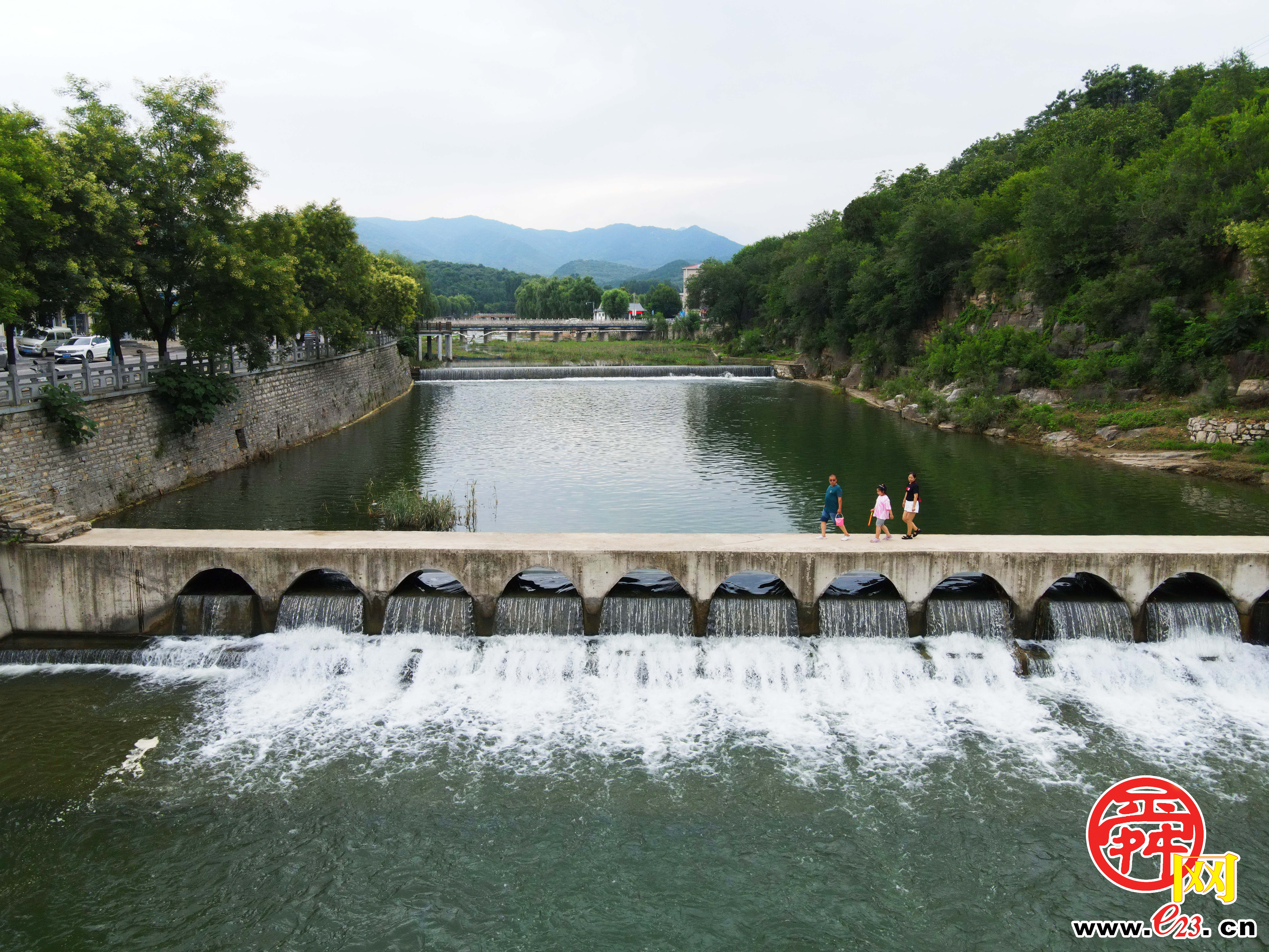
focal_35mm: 24
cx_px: 634
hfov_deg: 71.6
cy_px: 476
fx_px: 880
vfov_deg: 56.8
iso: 100
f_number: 2.8
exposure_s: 1/200
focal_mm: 4.5
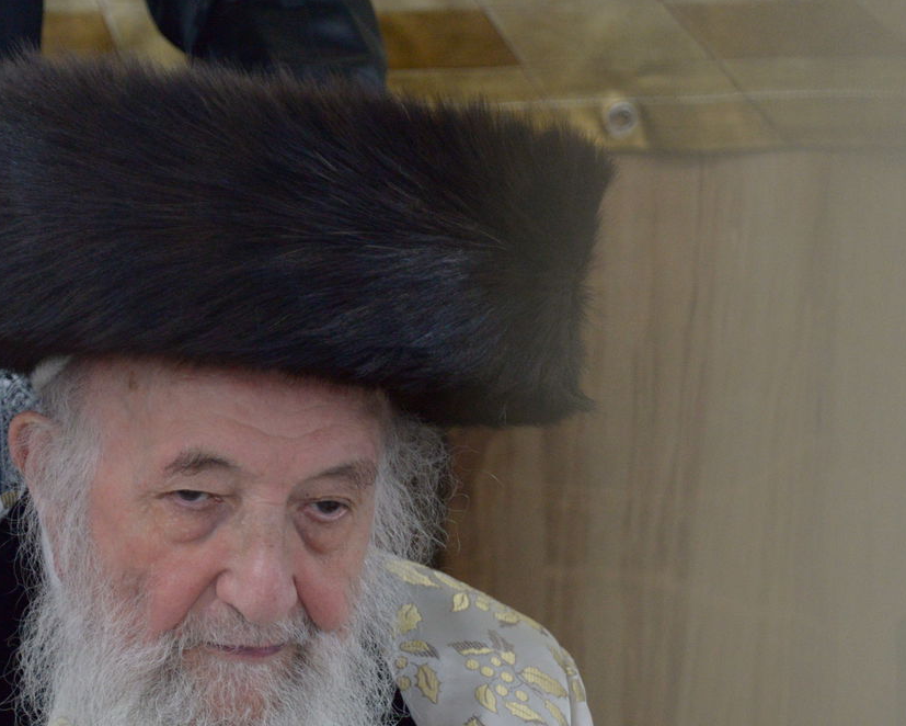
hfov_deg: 4.9
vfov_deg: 3.9
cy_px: 509
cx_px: 283
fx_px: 10648
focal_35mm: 397
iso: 5000
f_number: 6.3
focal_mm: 250
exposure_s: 1/160
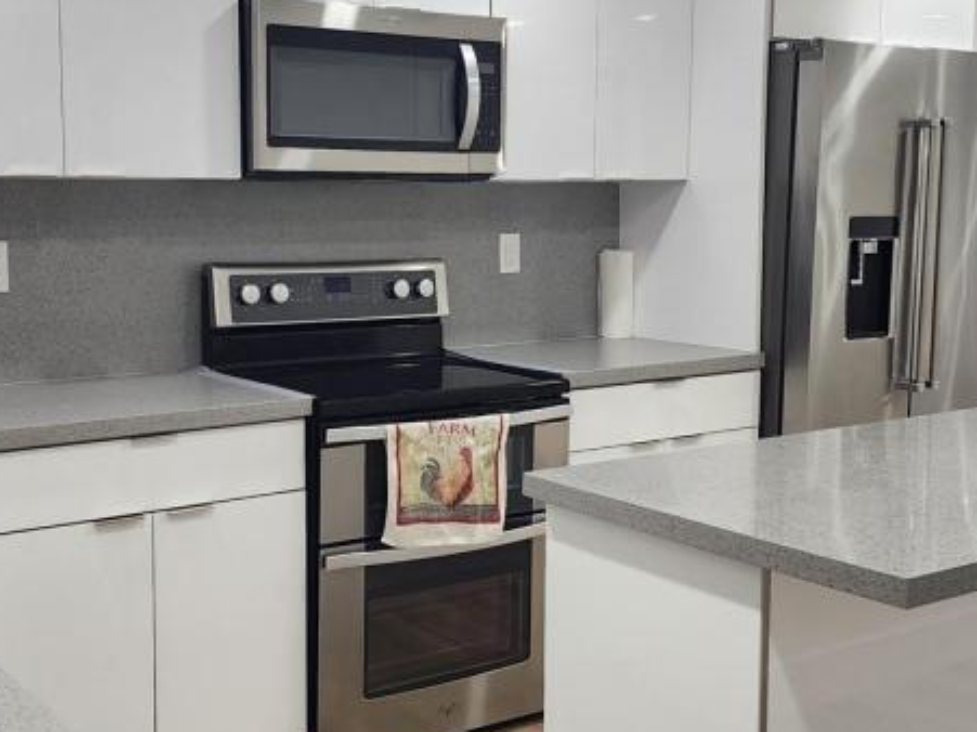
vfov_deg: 29.6
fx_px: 1383
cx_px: 420
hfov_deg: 38.8
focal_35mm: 49
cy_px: 325
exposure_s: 1/120
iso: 200
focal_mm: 6.4
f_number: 1.8
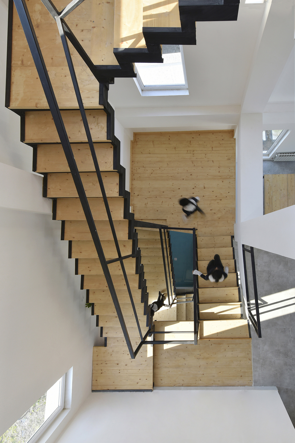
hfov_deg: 81.3
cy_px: 222
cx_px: 148
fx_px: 172
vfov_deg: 104.2
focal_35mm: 14
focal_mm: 14
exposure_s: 1/80
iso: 250
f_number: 8
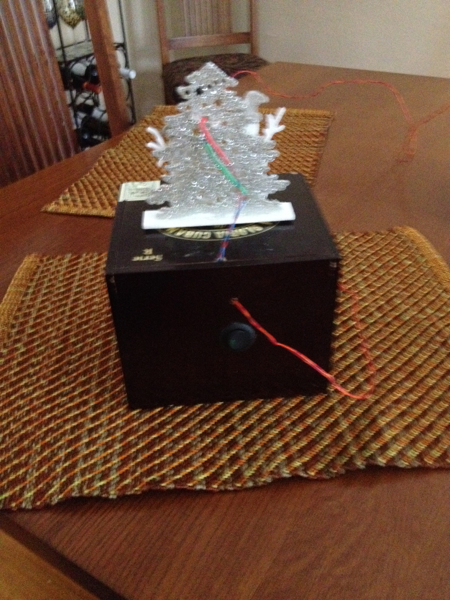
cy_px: 300
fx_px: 607
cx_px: 225
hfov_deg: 40.7
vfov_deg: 52.6
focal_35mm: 35
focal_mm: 4.28
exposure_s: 1/15
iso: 800
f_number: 2.4
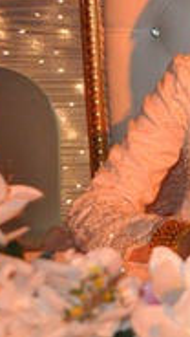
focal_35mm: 84
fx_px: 750
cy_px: 66
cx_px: 382
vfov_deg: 24.8
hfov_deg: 12.6
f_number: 4
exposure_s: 1/60
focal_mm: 22
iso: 800
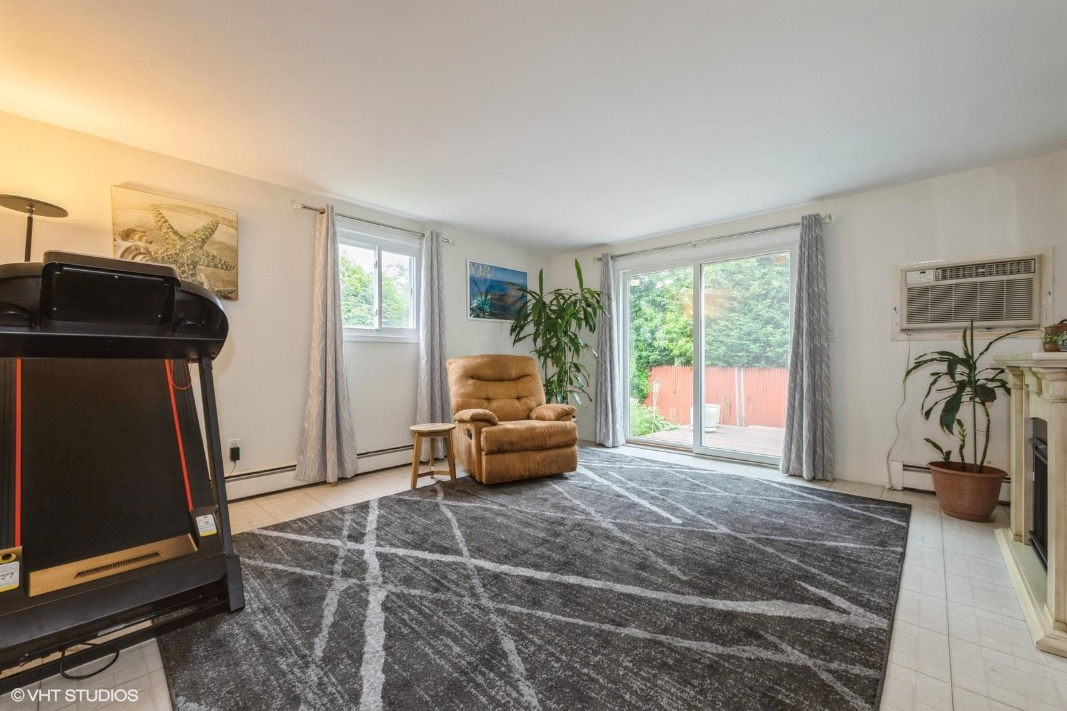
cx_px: 534
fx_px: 415
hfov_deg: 104.3
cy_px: 356
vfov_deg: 81.2
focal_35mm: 14
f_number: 11
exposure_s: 1/10
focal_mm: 14
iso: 400
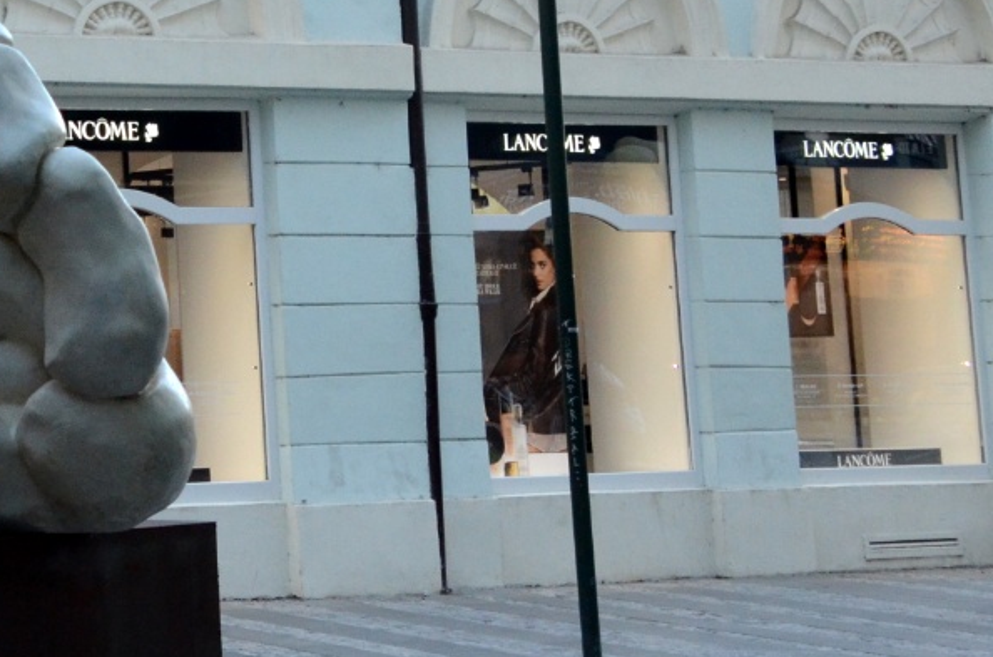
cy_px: -128
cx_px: -318
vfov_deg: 9.5
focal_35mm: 141
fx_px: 3889
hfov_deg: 14.0
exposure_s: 1/320
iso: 1600
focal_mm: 35
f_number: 5.6
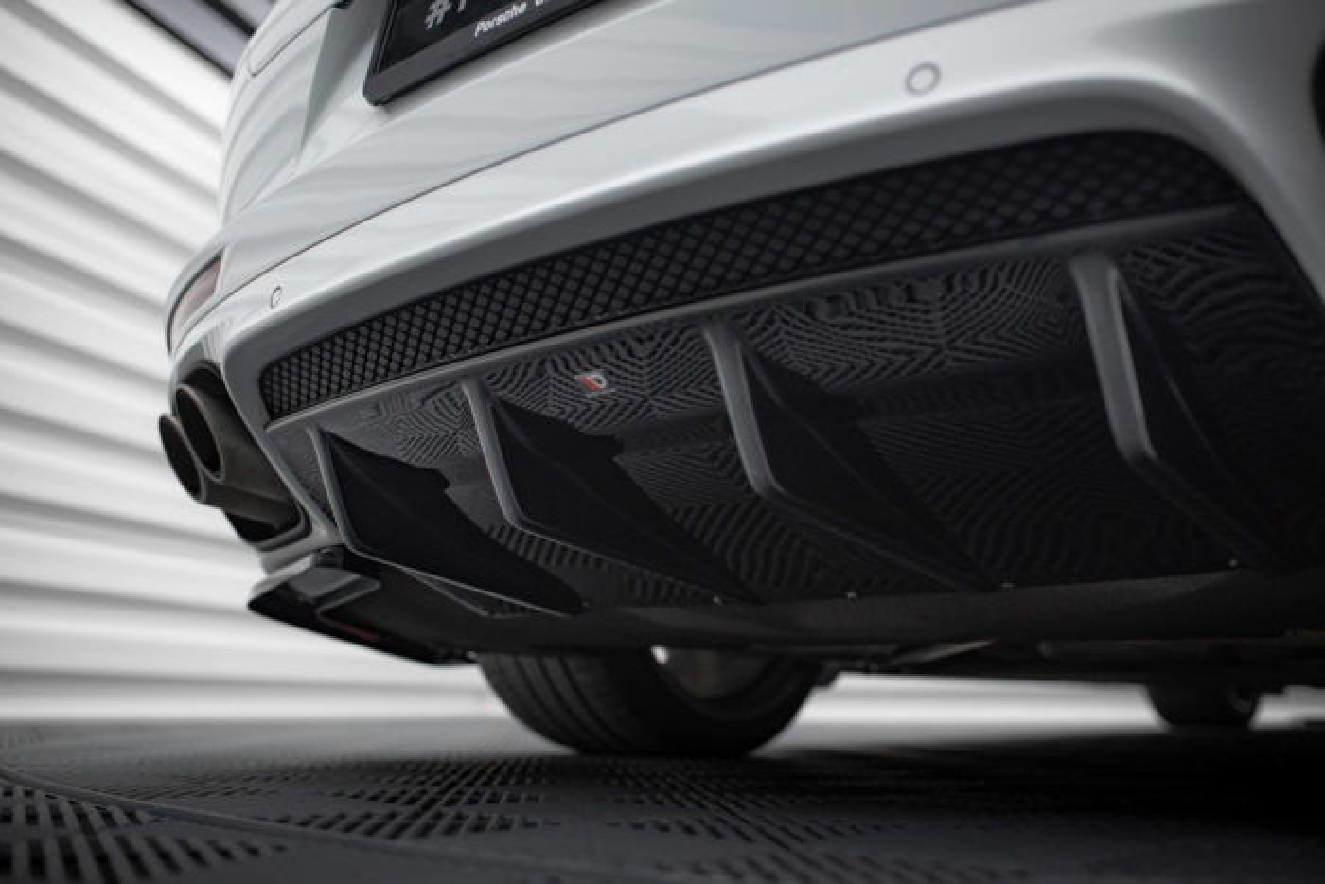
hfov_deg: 54.4
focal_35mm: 35
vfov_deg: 37.9
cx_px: 662
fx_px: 1288
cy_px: 442
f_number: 2.5
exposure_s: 1/160
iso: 500
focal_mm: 35
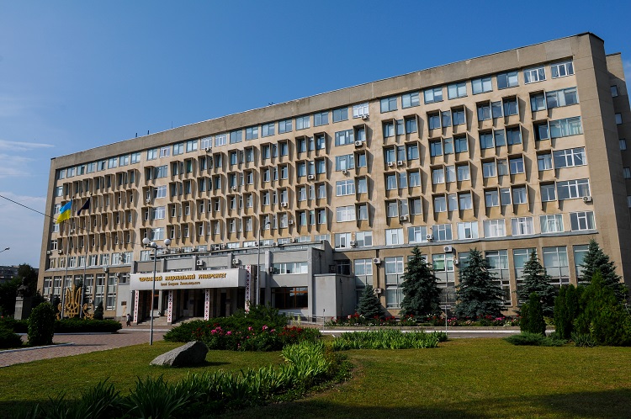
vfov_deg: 50.3
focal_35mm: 26
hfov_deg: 70.5
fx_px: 446
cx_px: 316
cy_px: 210
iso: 100
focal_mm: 17
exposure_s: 1/320
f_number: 9
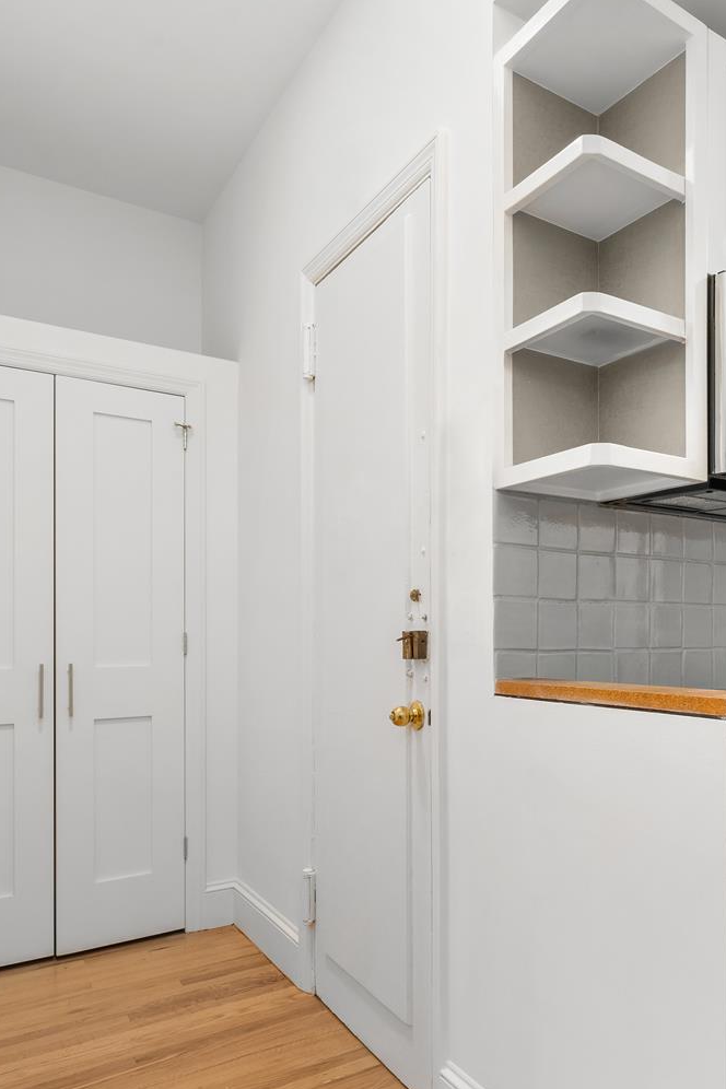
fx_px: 817
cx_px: 618
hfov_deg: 44.7
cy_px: 637
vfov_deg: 66.9
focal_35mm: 27
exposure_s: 1/3
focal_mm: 14
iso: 500
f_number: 16
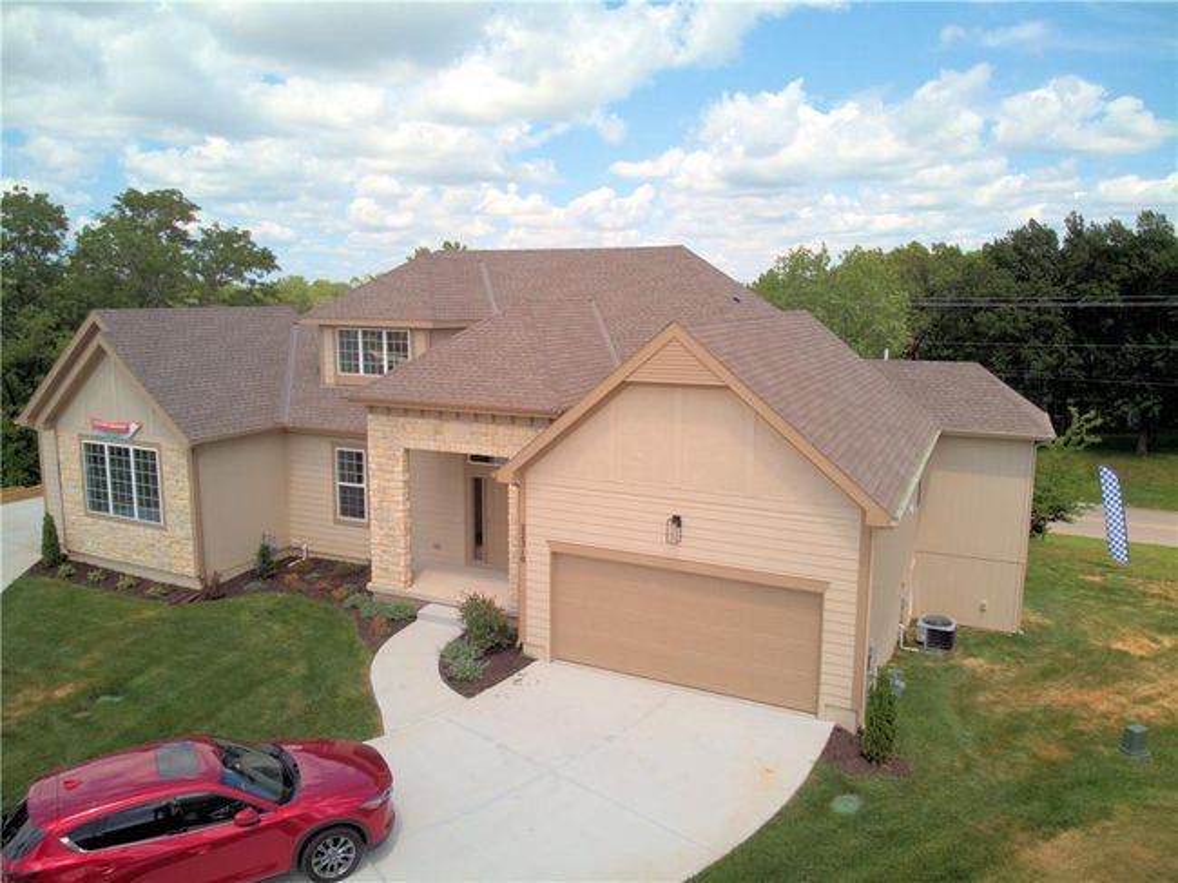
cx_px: 589
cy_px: 442
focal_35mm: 24
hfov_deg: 71.6
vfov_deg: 56.8
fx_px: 816
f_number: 2.8
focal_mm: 4.5
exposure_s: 1/1198
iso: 100
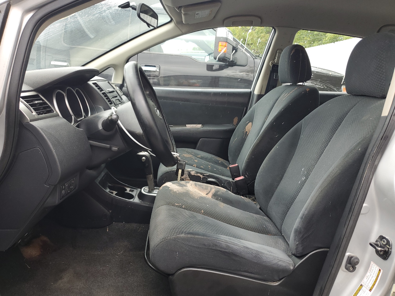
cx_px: 198
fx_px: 297
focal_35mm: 26
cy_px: 148
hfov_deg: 67.3
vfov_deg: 53.1
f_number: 1.5
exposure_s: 1/204
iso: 50
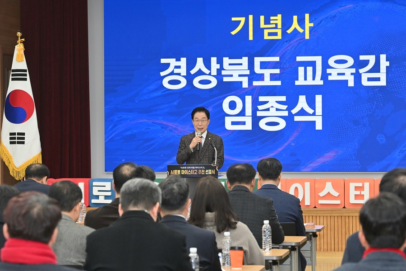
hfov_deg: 17.1
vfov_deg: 11.4
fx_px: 1353
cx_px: 203
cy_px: 136
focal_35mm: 120
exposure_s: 1/161
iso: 2500
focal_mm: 120
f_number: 6.3
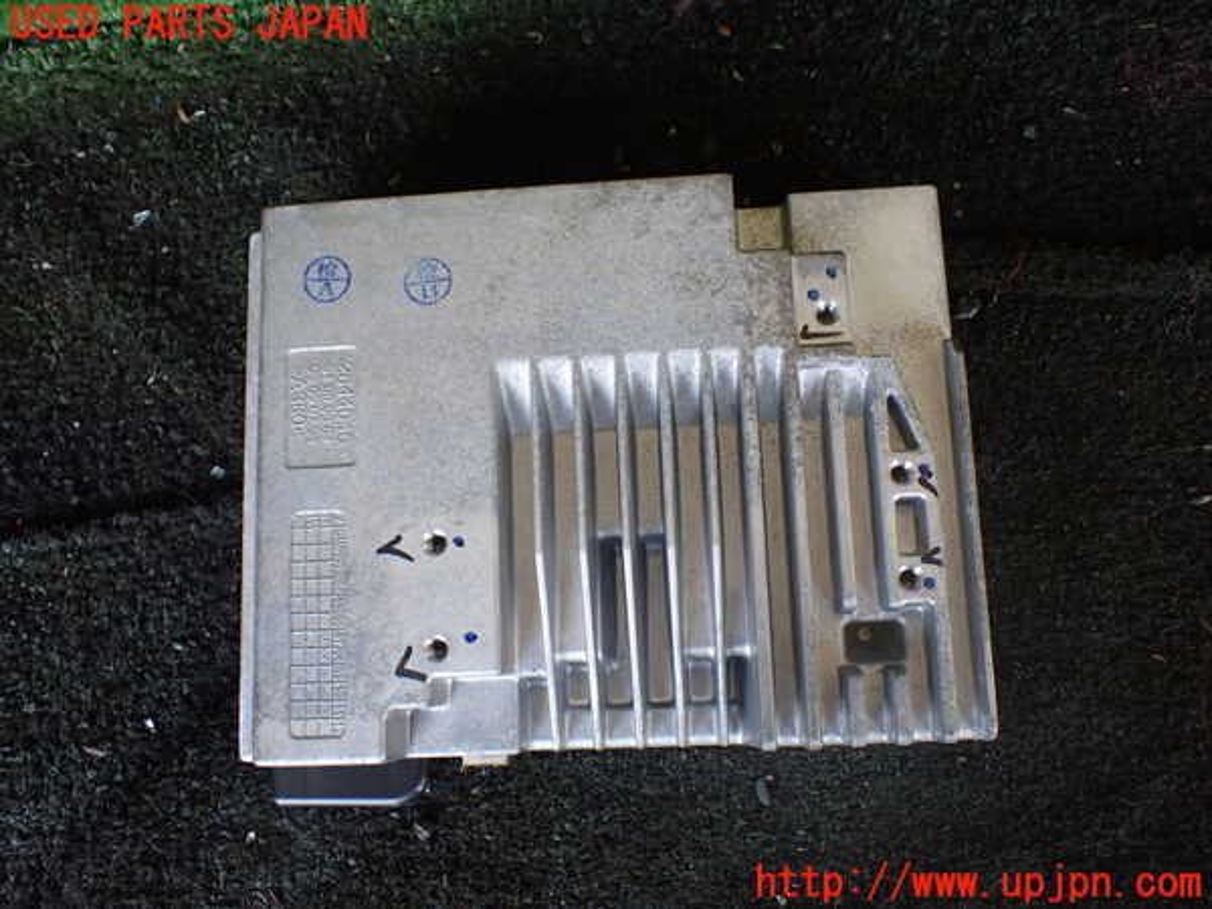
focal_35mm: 30
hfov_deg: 60.0
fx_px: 1050
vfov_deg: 46.8
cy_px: 454
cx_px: 606
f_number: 2.3
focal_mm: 5.4
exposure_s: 1/125
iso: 400
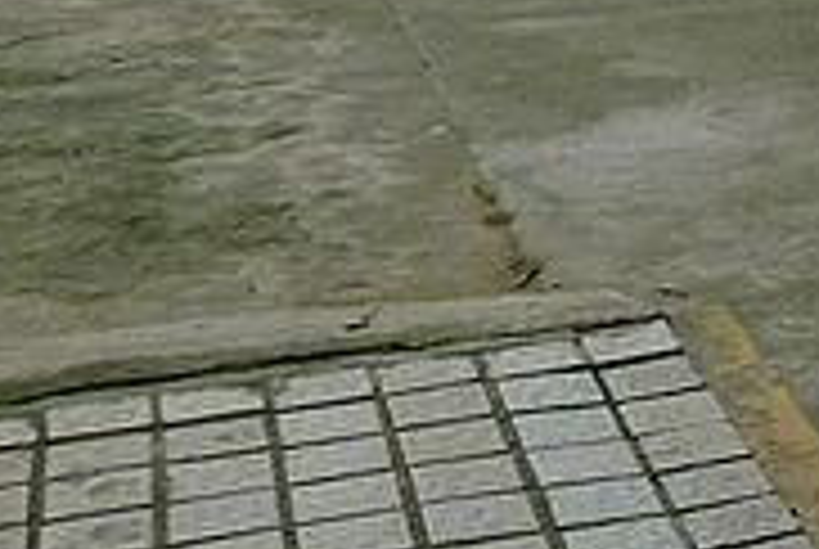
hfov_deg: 16.2
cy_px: -590
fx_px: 2598
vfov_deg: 10.9
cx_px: 1282
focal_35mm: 114
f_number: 10
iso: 200
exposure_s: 1/500
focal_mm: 4.5
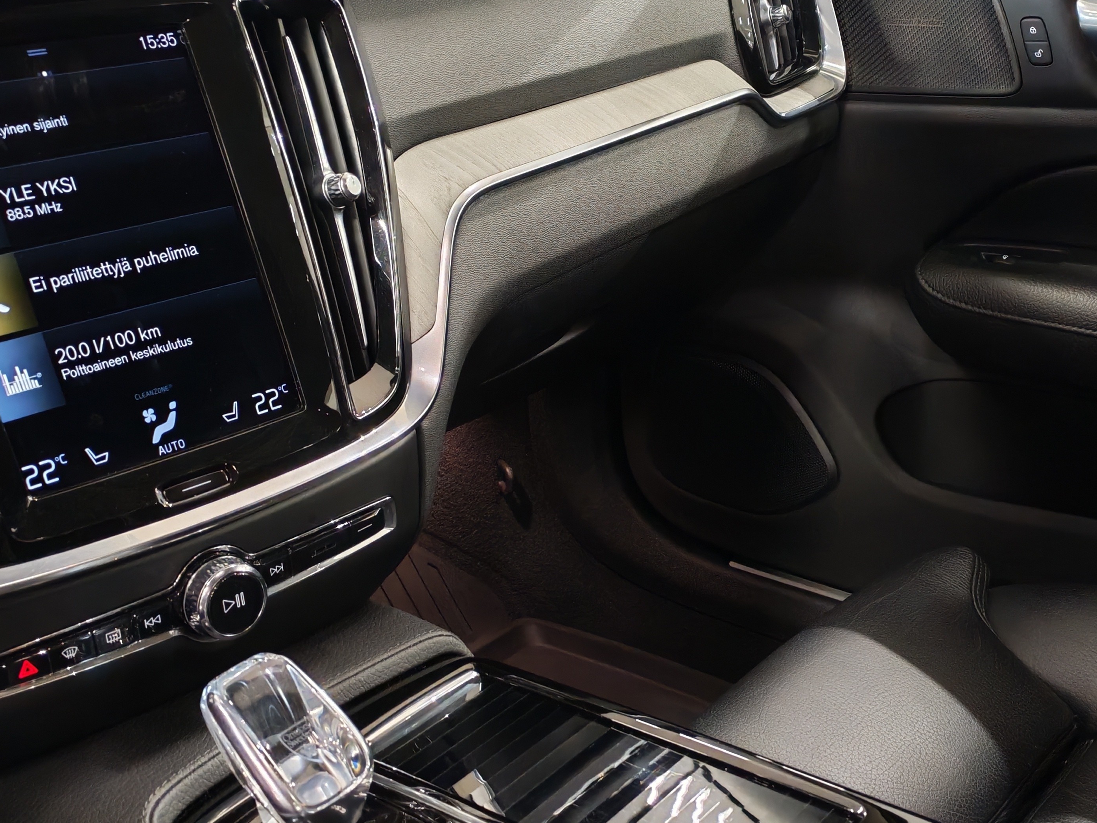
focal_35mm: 47
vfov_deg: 30.8
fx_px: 1490
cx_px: 588
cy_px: 487
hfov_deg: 40.4
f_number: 1.9
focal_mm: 6.12
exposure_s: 1/33
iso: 2000
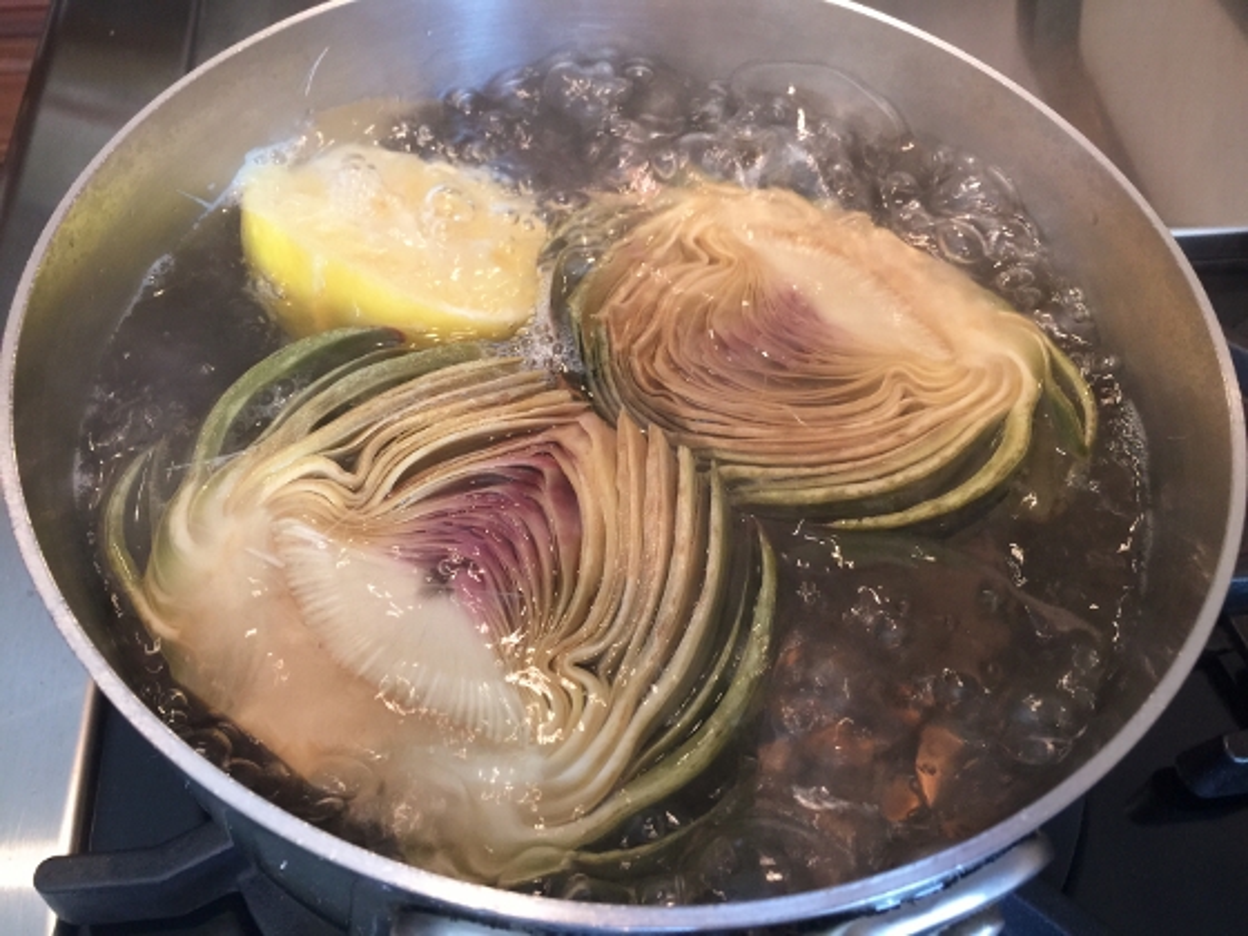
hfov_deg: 61.7
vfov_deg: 48.2
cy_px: 468
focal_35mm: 29
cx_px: 624
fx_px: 1046
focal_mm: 4.15
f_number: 2.2
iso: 50
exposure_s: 1/30
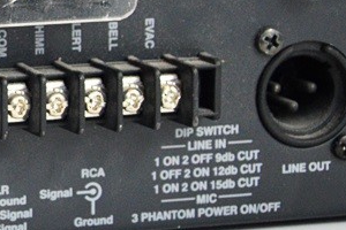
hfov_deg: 9.9
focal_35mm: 200
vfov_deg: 6.8
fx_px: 1922
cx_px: -223
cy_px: 10
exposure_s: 1/100
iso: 1600
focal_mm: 40
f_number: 7.1
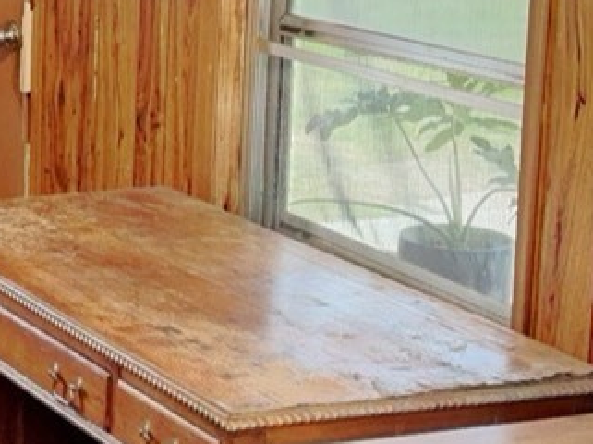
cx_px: -257
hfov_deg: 15.9
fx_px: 1968
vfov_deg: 12.8
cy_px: 131
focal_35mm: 115
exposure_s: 1/120
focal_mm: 6.76
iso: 160
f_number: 1.78
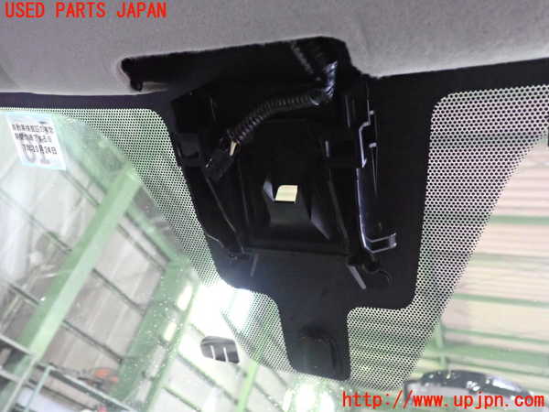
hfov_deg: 60.0
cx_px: 274
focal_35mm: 30
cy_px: 206
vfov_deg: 46.8
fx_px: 476
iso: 3200
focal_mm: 5.4
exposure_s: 1/50
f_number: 2.3
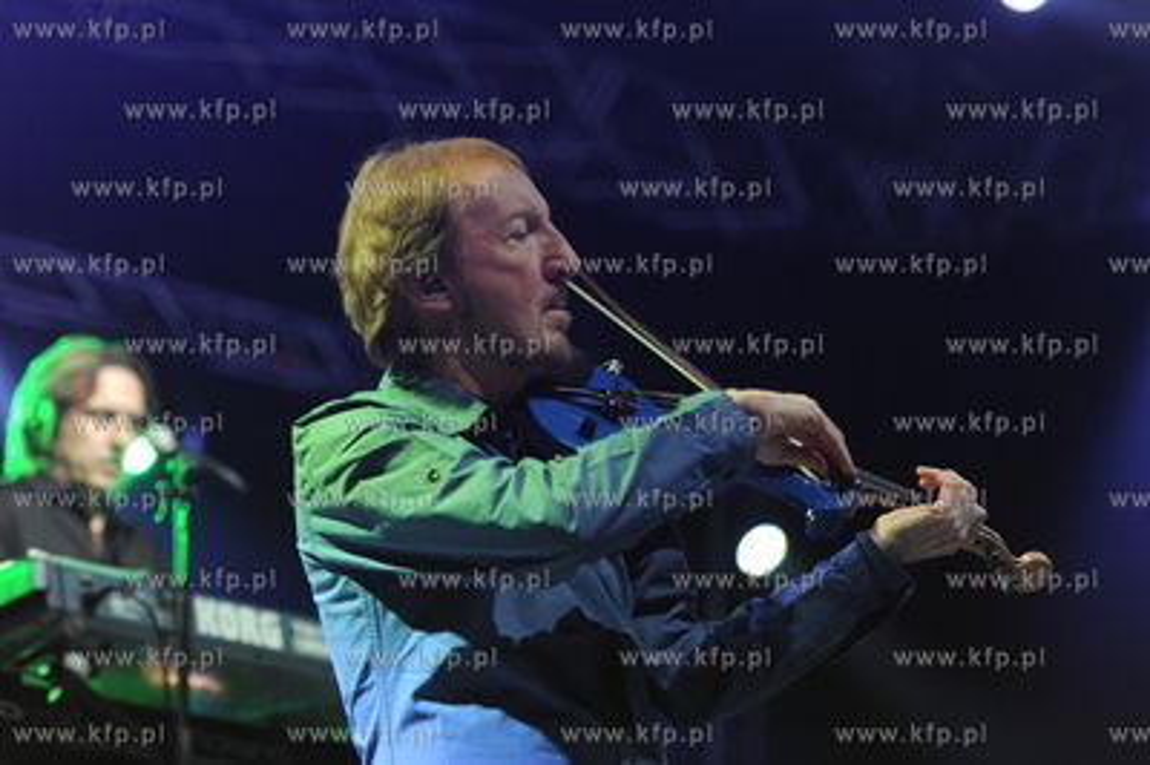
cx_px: 575
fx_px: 2873
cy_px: 382
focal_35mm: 90
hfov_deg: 22.6
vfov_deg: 15.2
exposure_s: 1/320
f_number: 2.8
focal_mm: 90
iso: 3200
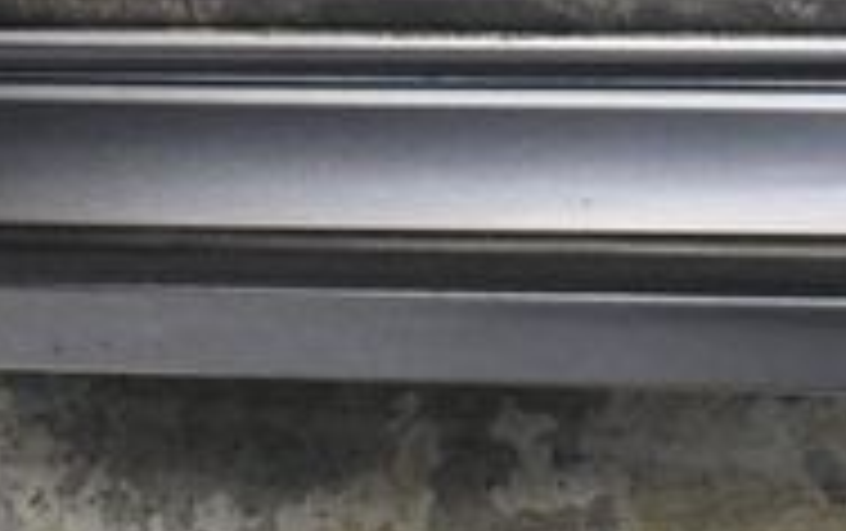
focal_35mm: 125
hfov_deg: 16.7
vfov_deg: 10.2
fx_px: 2885
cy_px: -243
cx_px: 522
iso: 3200
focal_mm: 18
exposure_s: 1/100
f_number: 3.5
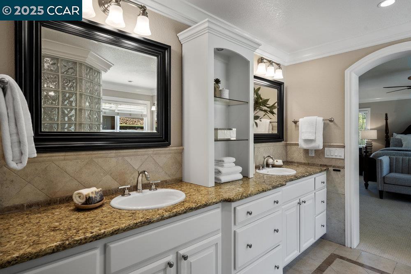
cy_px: 137
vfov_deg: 64.6
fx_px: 217
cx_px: 206
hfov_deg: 86.9
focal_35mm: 19
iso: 160
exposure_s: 1/30
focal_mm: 19
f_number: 7.1
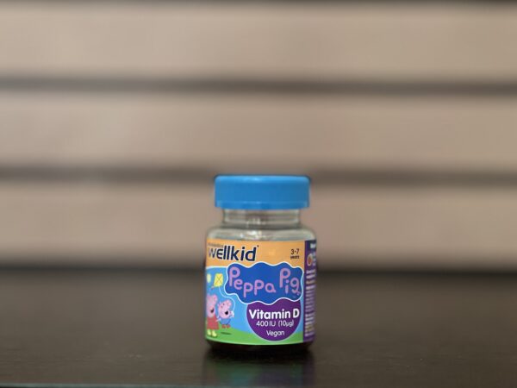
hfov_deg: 25.3
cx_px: 258
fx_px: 1150
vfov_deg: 19.1
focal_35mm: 77
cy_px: 194
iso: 400
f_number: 2.8
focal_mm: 9
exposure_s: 1/25
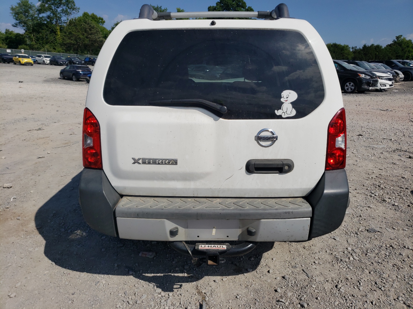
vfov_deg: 53.1
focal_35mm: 26
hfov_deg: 67.3
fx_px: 310
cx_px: 206
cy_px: 154
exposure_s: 1/10000
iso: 50
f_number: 1.5
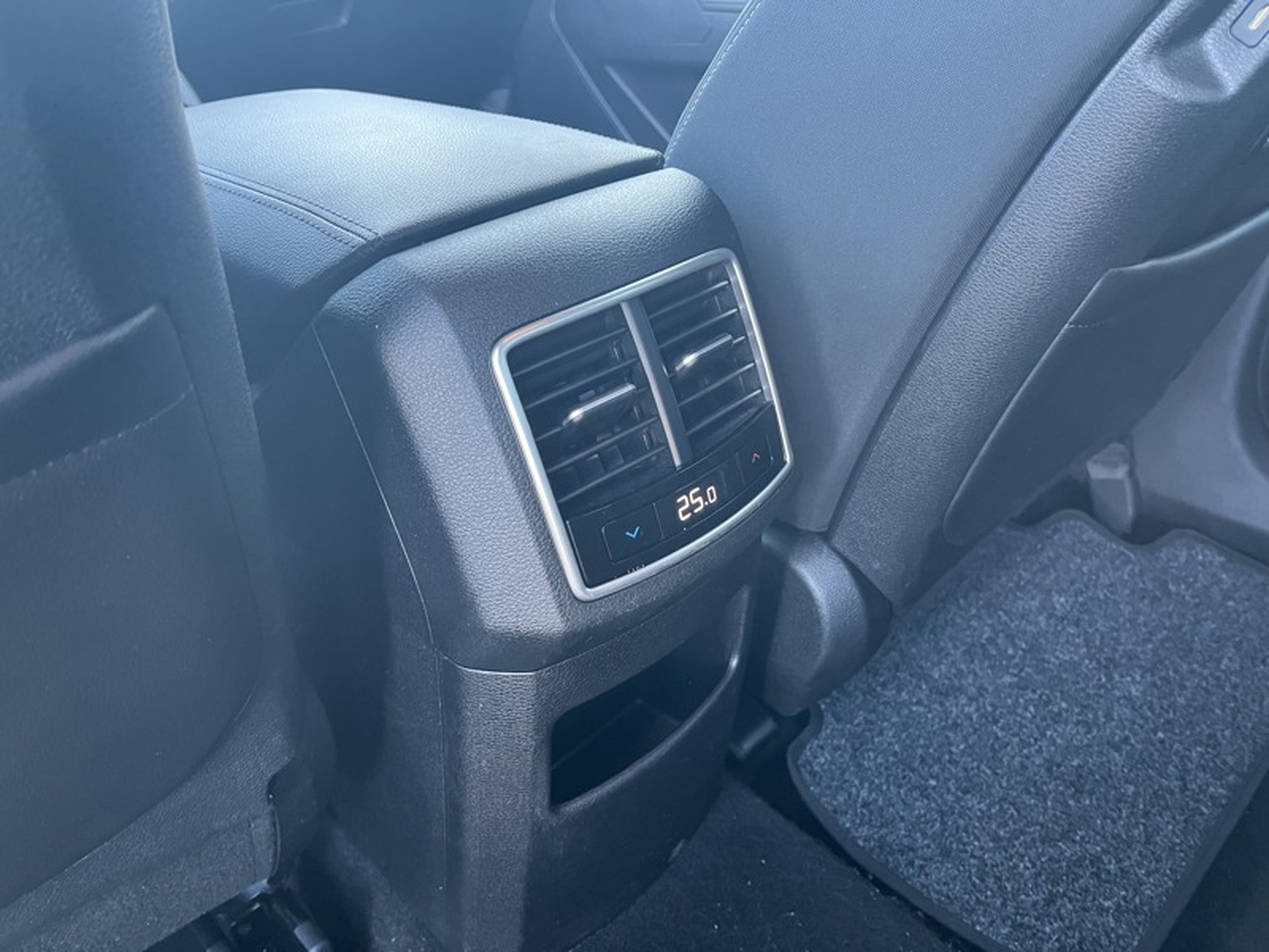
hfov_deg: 67.3
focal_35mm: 26
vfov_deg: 53.1
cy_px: 476
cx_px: 634
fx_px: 953
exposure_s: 1/60
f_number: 1.6
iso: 500
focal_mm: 5.1
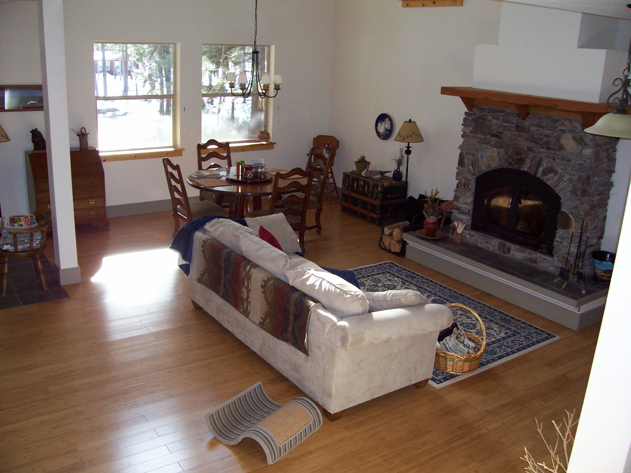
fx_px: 620
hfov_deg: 54.0
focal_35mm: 34
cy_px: 236
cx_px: 316
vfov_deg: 41.8
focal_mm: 5.6
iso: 140
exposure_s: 1/112
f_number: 2.7
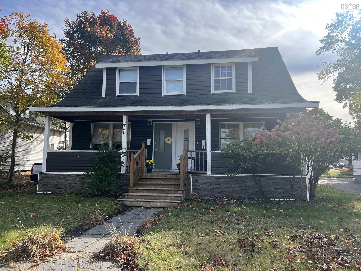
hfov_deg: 67.3
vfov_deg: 53.1
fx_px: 271
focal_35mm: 26
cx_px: 180
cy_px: 136
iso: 50
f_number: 1.5
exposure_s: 1/1972
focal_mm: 5.7
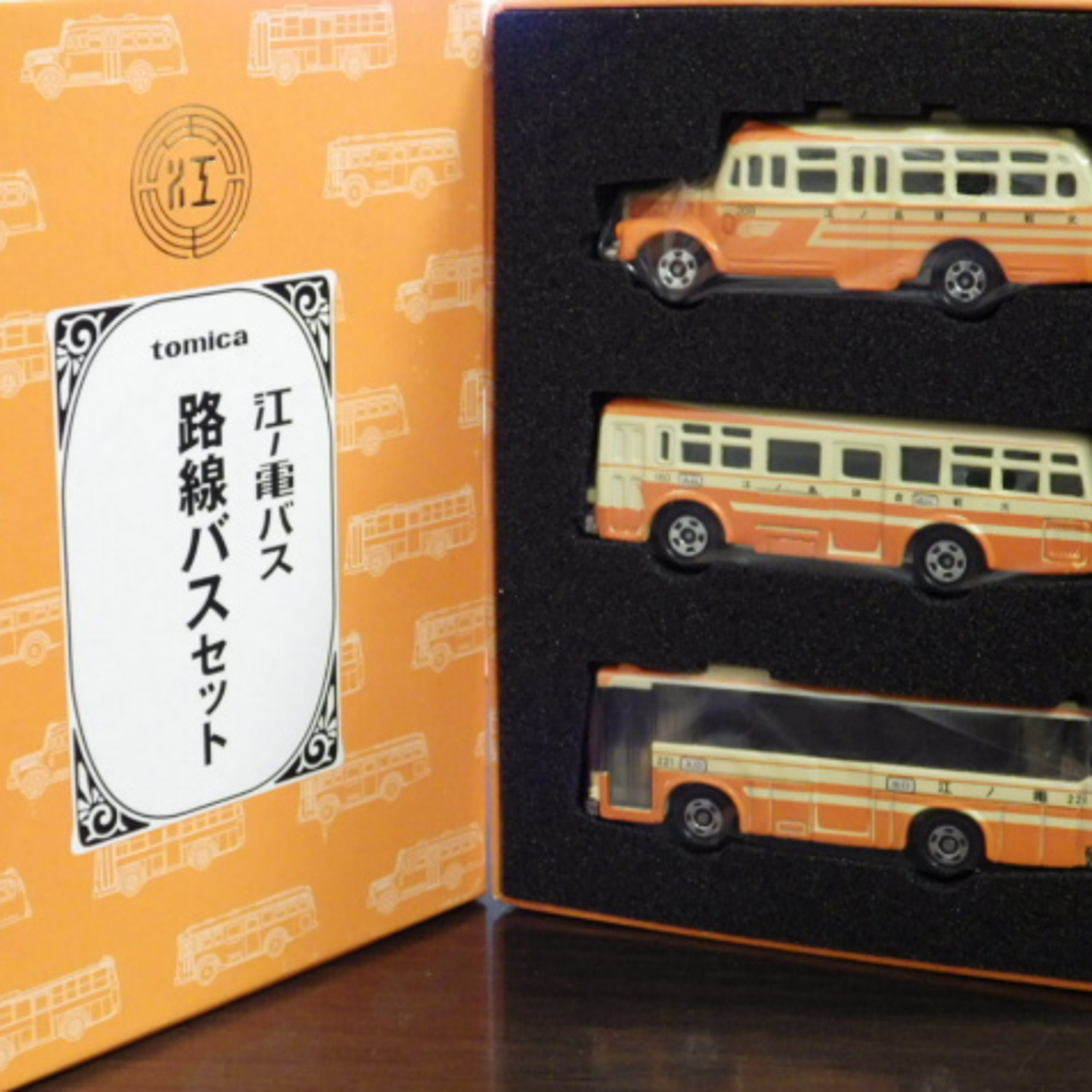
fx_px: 2498
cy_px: 545
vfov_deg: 24.7
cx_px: 501
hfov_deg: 24.6
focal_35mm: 70
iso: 800
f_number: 4
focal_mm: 10.7
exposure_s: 1/25
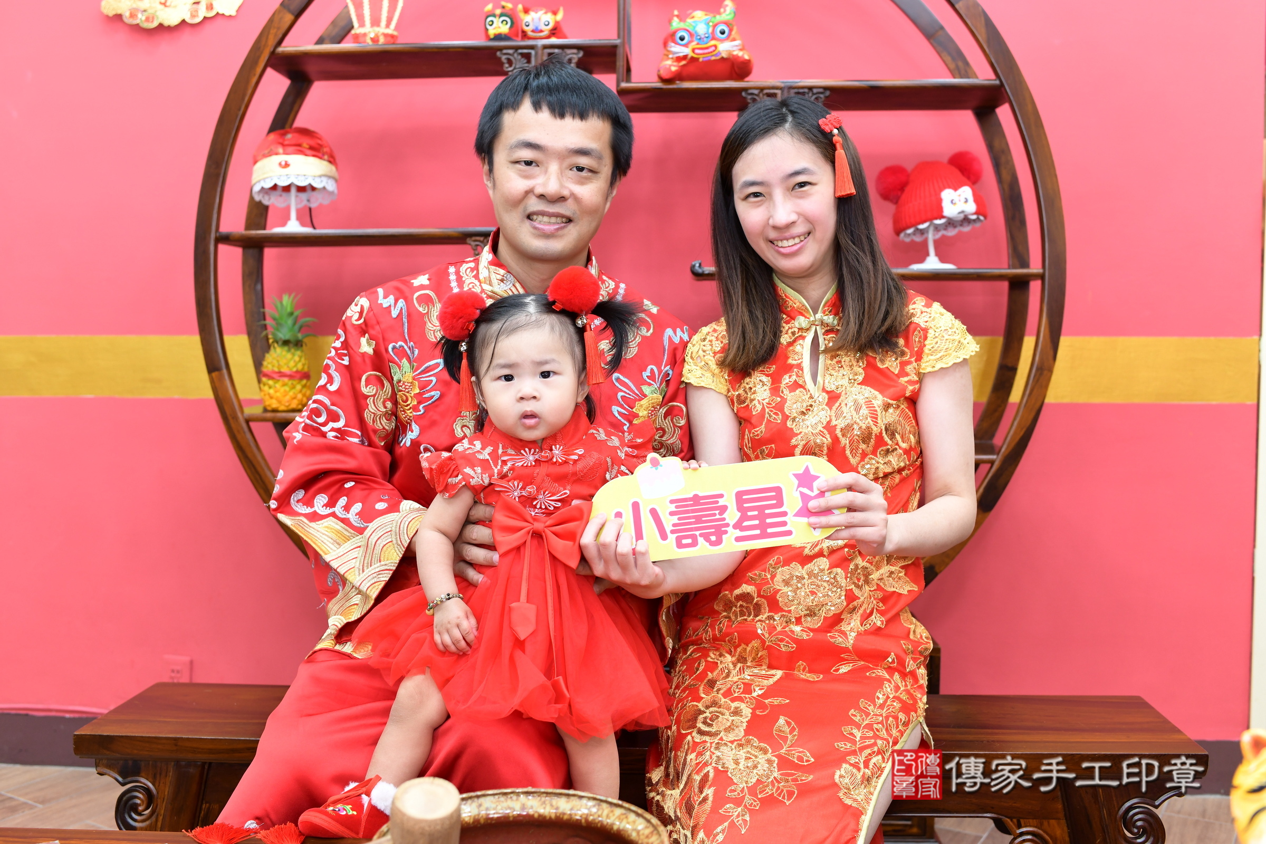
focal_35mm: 35
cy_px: 422
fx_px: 1231
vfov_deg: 37.9
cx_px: 633
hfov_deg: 54.4
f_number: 4.5
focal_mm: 35
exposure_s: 1/200
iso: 800
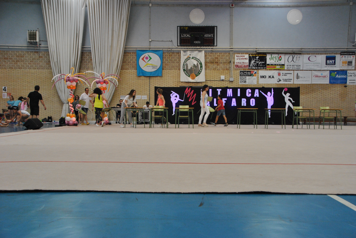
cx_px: 178
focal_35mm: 38
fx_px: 371
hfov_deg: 51.2
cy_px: 119
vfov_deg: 35.6
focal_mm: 25
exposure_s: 1/125
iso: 800
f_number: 5.6
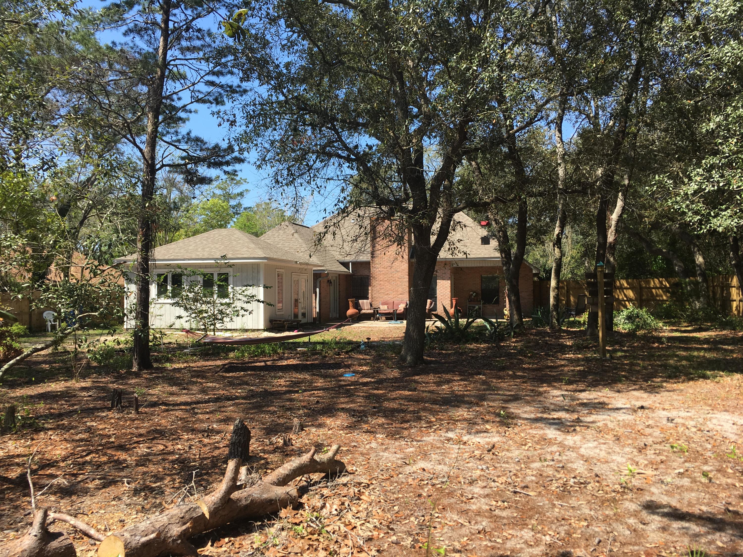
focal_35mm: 29
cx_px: 372
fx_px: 622
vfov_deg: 48.2
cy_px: 278
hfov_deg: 61.7
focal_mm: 4.15
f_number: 2.2
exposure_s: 1/705
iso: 25
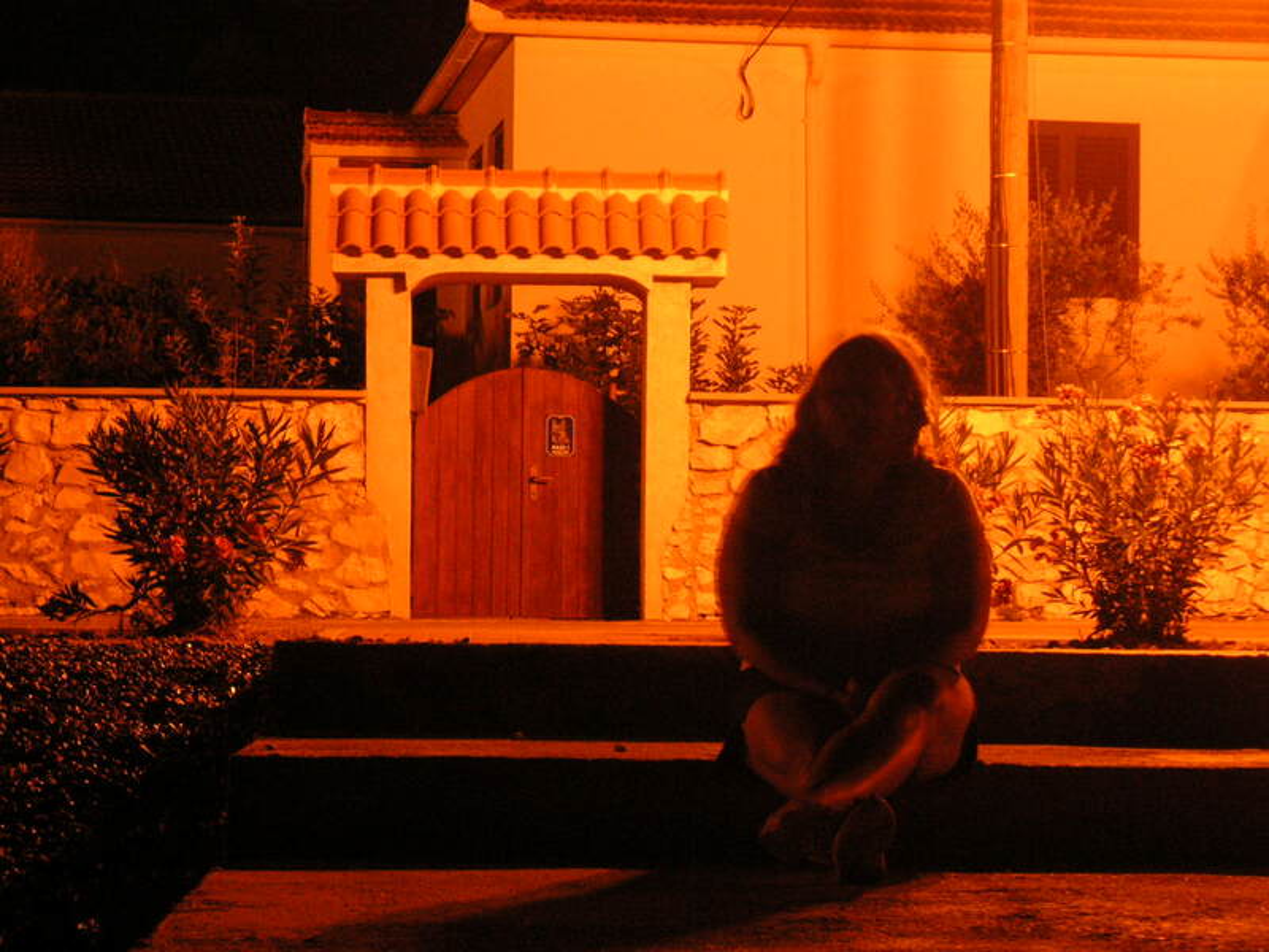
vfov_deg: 14.1
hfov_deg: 18.7
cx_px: 634
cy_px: 476
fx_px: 3849
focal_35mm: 105
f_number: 5
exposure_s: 4
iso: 160
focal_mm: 17.1
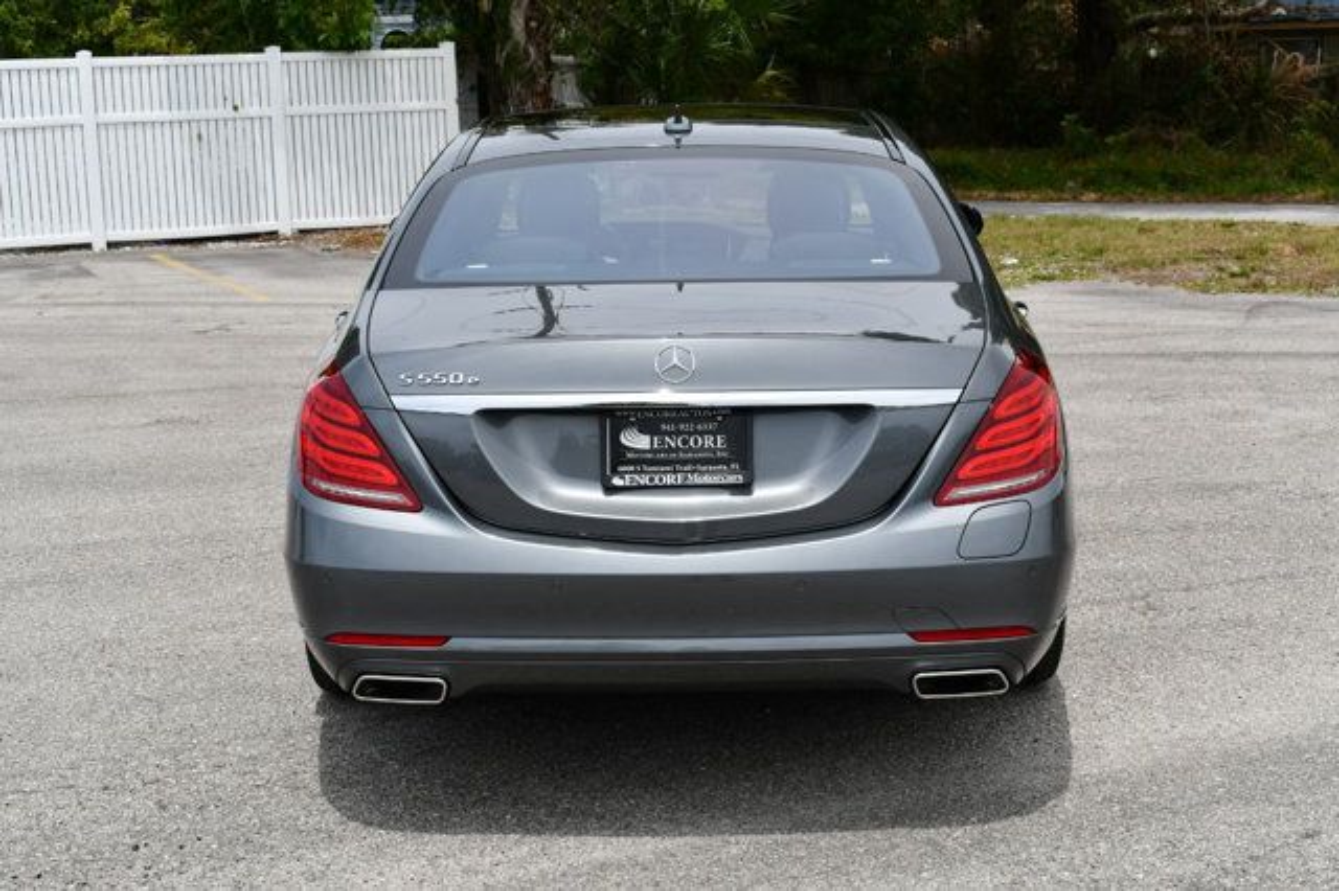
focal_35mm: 52
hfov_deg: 38.2
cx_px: 670
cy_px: 446
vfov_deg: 26.0
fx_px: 1933
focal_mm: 35
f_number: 9
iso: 100
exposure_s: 1/320
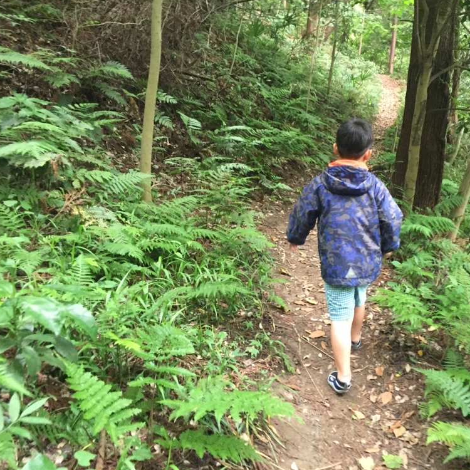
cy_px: 234
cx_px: 311
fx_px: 538
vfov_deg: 47.2
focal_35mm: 35
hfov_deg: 46.5
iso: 250
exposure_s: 1/30
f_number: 2.2
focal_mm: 4.15
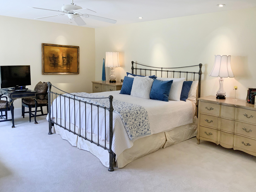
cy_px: 98
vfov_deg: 46.8
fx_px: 222
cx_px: 127
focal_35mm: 30
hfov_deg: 60.0
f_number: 1.8
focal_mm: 3
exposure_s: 1/120
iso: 64
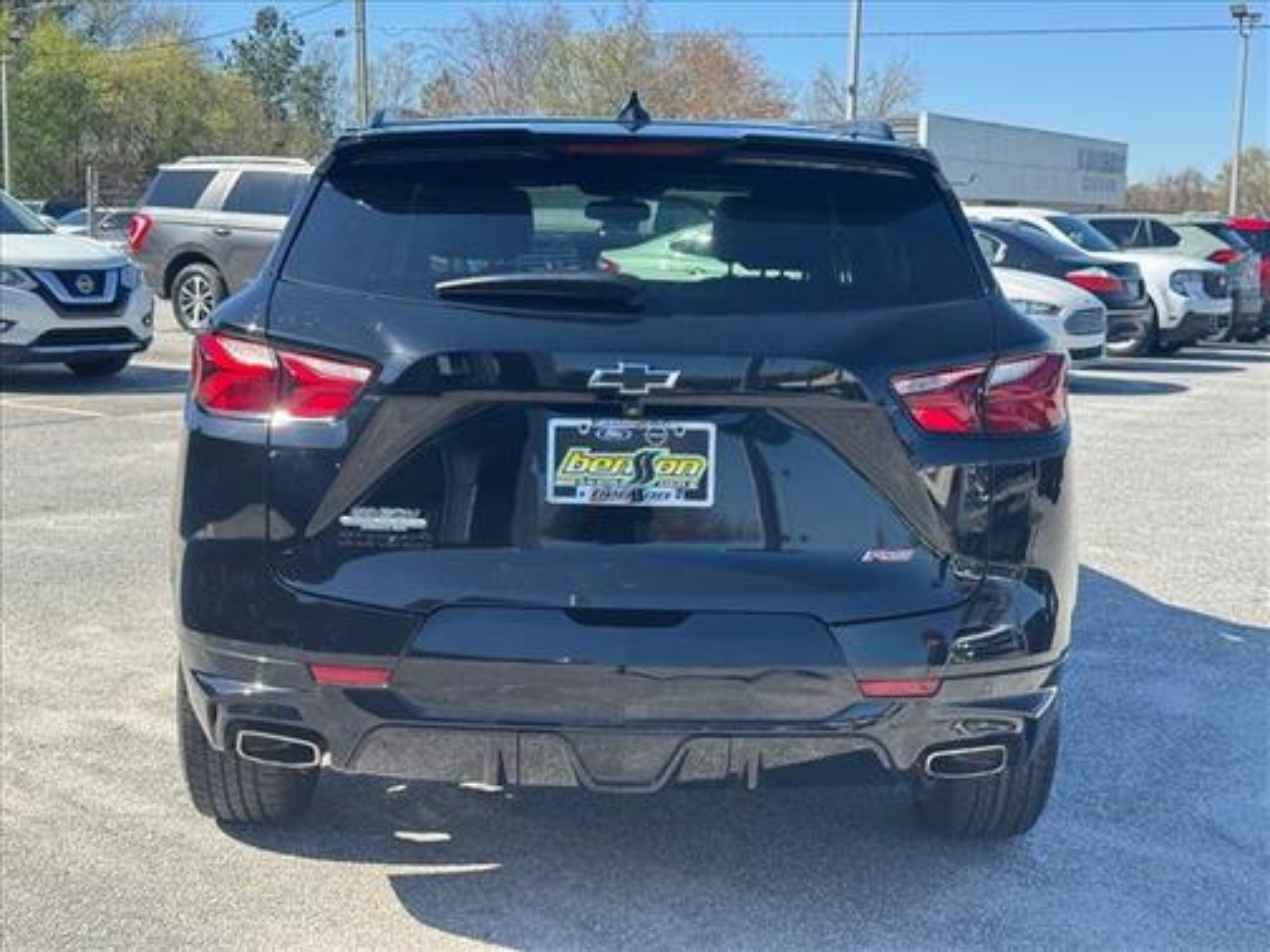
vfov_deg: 30.3
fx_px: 1761
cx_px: 635
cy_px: 476
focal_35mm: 48
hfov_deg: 39.7
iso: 64
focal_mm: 6.76
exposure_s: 1/1193
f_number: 1.78
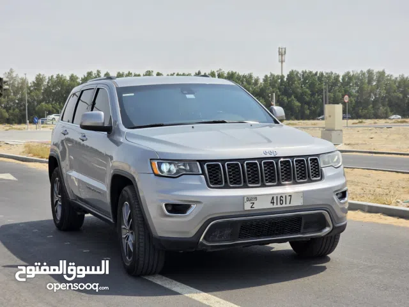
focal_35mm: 69
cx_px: 204
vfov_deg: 21.3
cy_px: 154
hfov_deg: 28.2
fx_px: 815
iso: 50
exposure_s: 1/2111
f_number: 2.4
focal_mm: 7.9
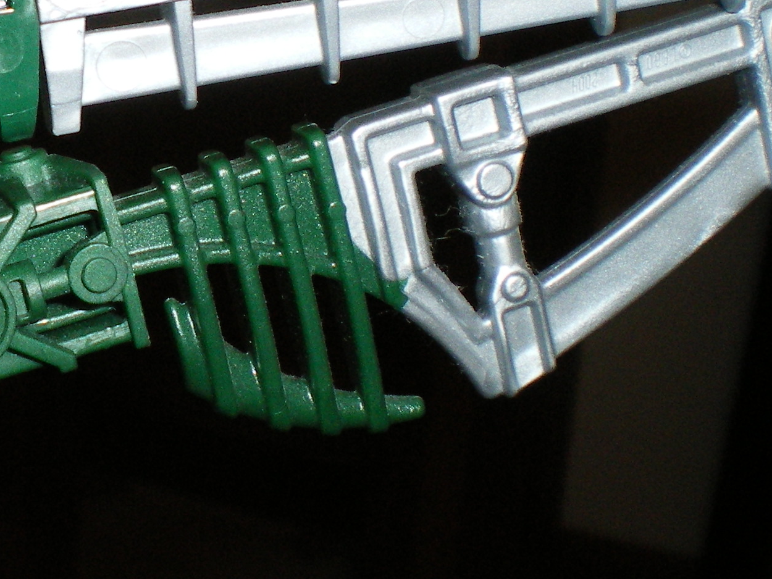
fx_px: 2097
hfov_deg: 20.4
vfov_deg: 15.4
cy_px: 1
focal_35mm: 94
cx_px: 78
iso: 250
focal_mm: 6.3
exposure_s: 1/50
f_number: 4.6
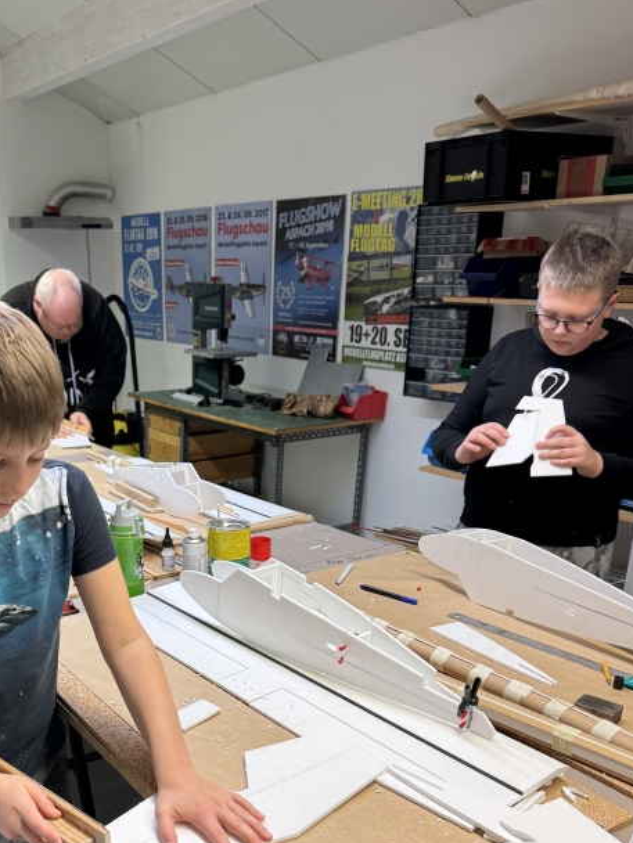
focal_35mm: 35
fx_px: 853
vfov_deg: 51.1
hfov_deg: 40.2
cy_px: 599
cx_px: 213
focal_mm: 6.76
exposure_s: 1/50
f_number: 1.78
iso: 125
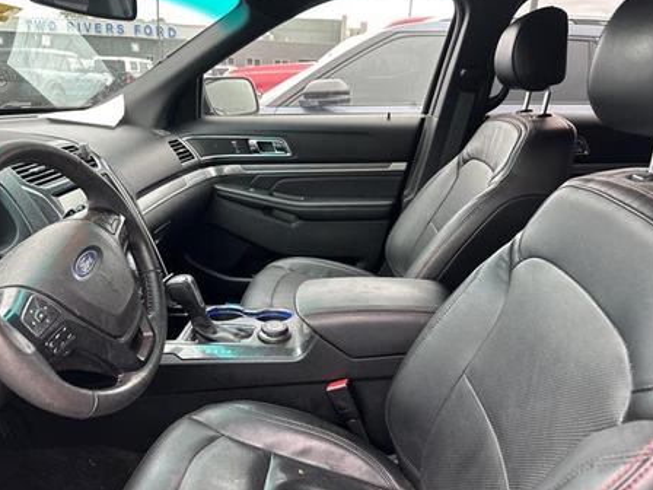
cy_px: 219
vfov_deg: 51.3
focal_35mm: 27
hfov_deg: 65.2
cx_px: 293
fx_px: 509
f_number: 1.78
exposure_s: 1/121
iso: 125
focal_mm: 6.86
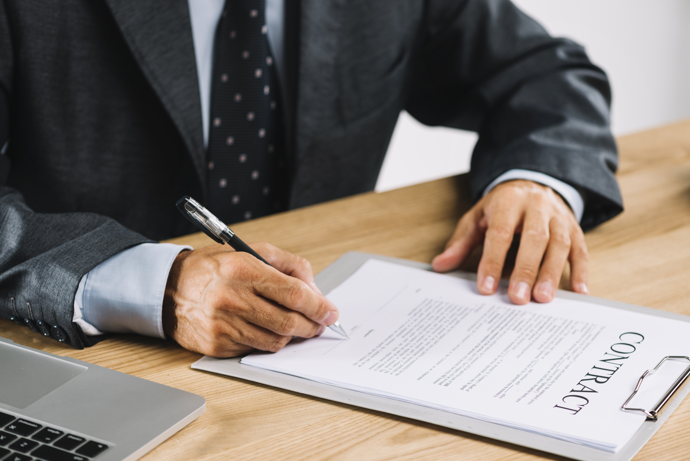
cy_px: 230
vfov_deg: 13.1
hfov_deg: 19.5
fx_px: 2013
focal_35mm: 105
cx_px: 345
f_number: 5
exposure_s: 1/160
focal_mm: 105
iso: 200
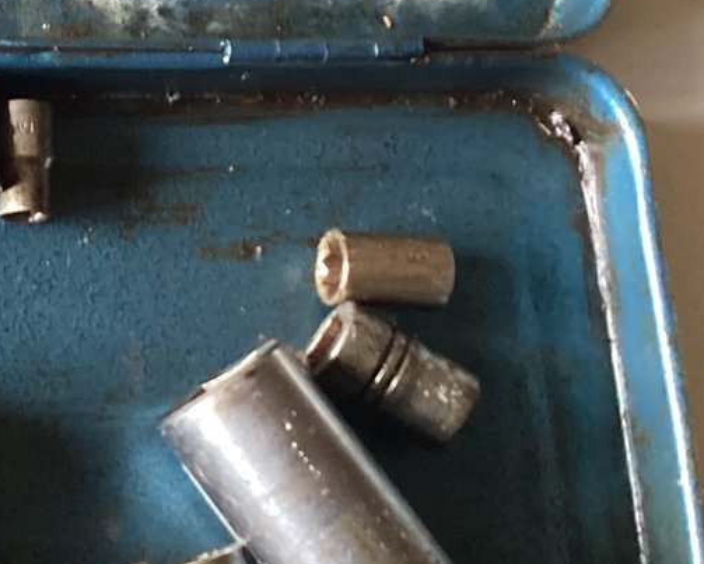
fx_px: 1897
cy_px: 169
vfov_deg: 16.9
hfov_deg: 19.2
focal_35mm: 91
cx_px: -257
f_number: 2.4
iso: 320
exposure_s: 1/60
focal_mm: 3.3
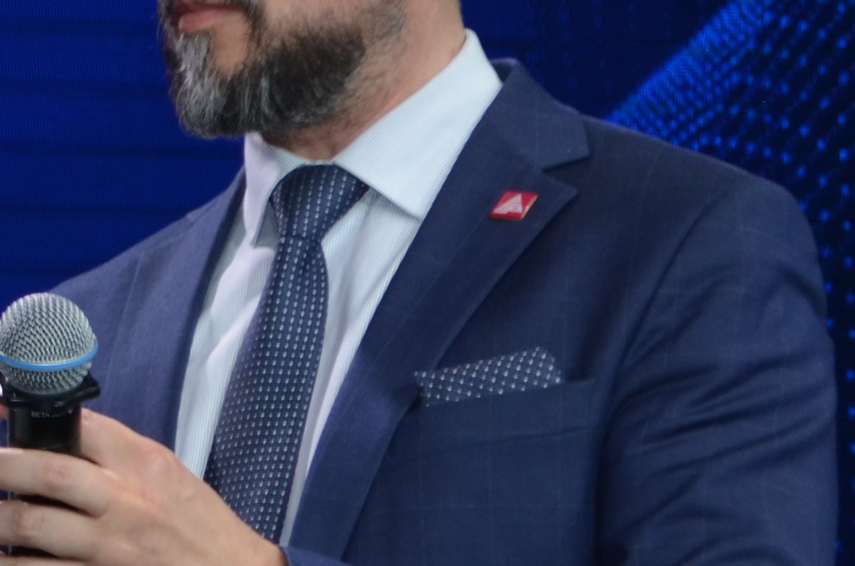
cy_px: 201
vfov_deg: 4.6
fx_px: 6992
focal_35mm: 295
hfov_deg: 6.9
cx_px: -485
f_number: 5.3
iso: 400
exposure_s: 1/100
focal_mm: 48
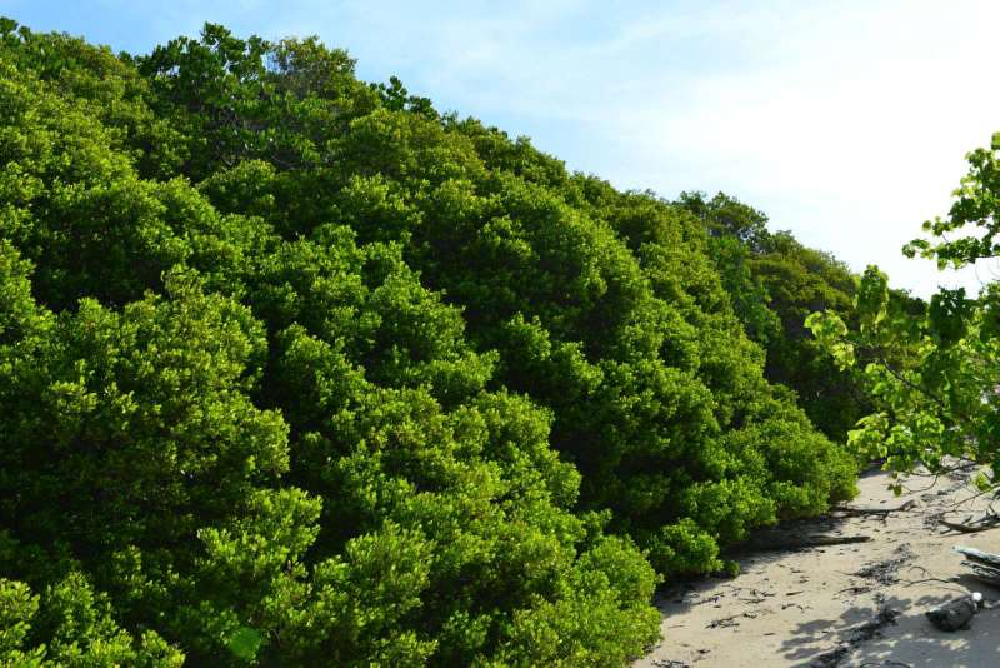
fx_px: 945
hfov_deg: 55.8
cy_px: 334
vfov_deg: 38.9
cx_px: 500
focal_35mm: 34
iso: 250
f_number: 10
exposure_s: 1/400
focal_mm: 34
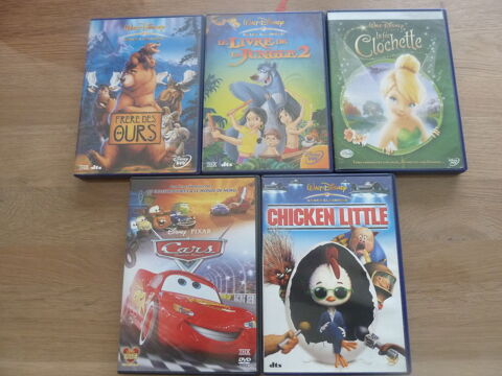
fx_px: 363
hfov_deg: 69.4
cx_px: 251
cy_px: 188
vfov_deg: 54.9
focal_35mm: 25
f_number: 3.3
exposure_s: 1/30
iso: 320
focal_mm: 4.1
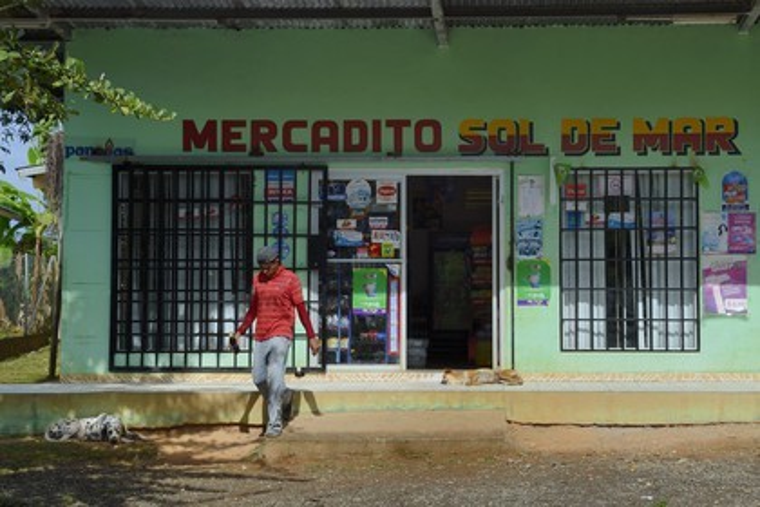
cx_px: 380
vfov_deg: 22.6
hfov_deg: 33.4
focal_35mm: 60
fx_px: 1267
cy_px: 254
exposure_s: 1/250
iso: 200
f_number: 16
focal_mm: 60
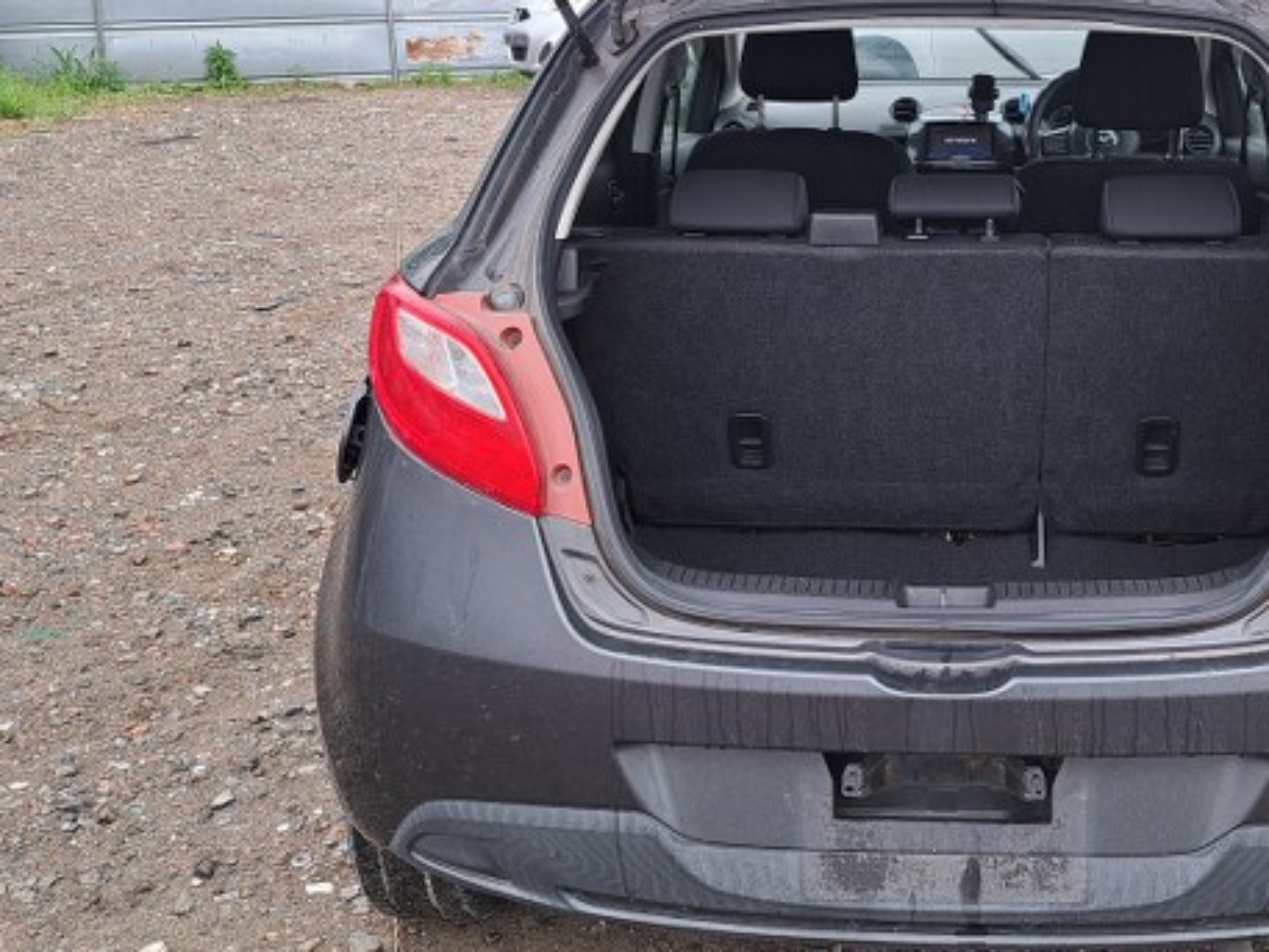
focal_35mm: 42
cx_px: 914
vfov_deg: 33.6
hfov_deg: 43.7
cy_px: 228
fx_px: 1540
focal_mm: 5.23
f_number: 1.8
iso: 50
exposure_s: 1/50
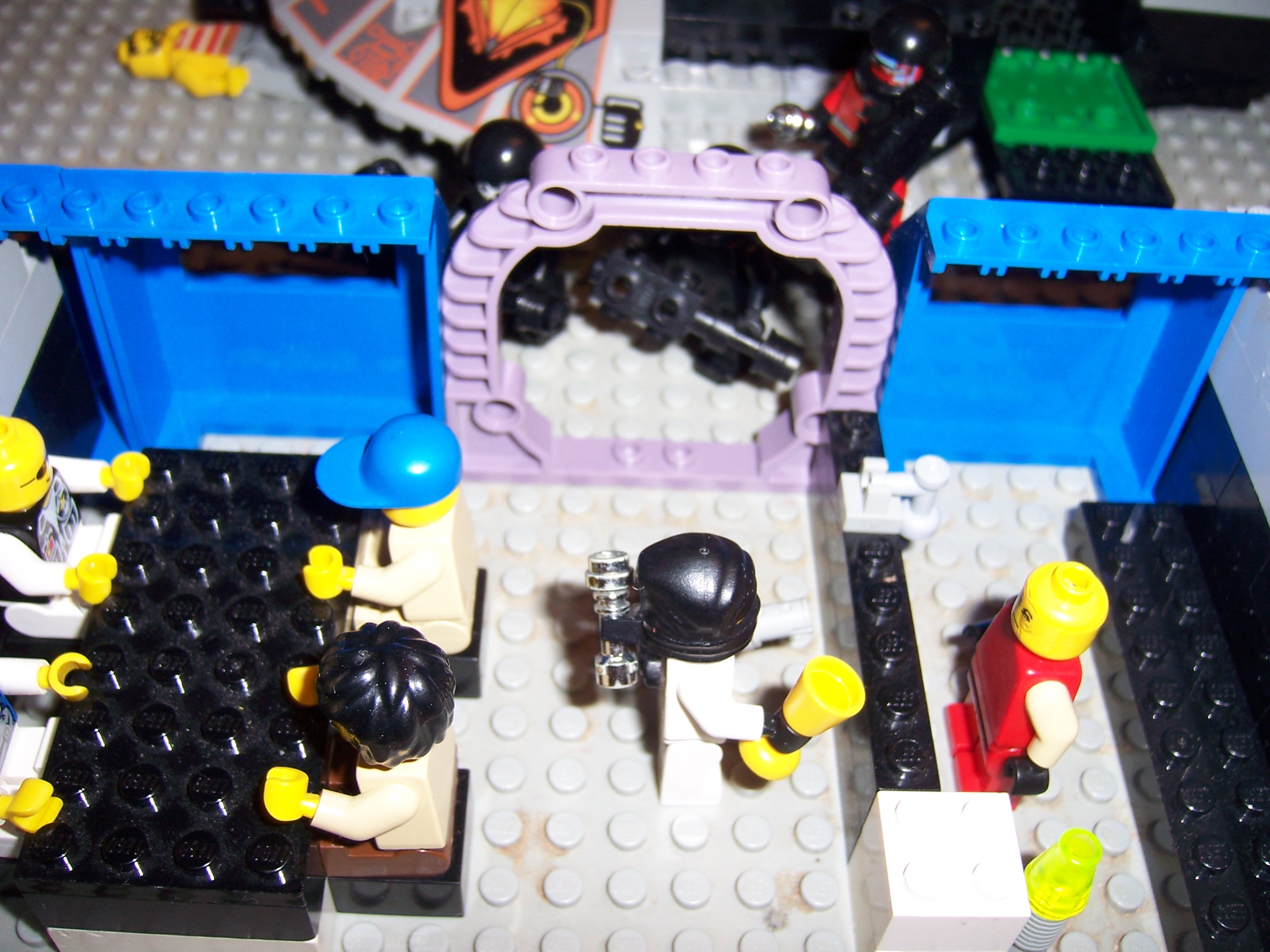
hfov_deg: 51.4
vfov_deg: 39.7
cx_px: 635
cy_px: 476
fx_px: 1321
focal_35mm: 36
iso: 80
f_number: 2.8
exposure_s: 1/60
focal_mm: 6.2
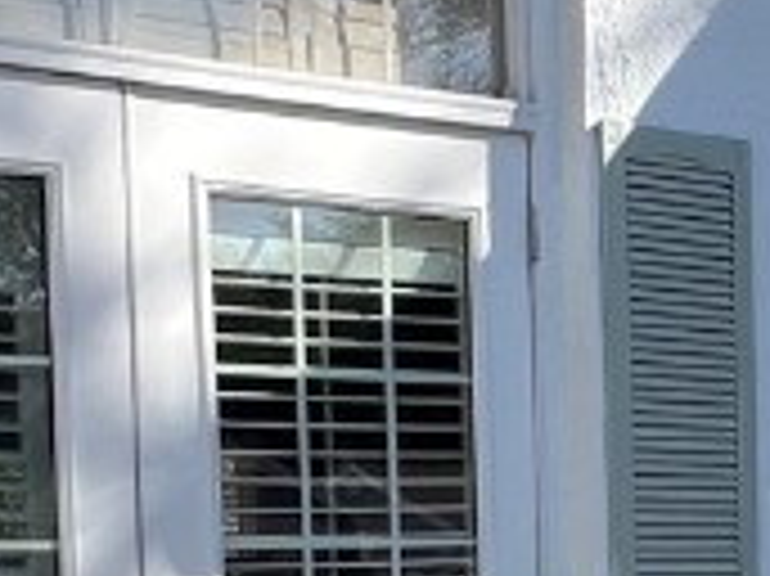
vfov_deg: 17.9
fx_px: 1734
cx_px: 675
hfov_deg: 24.4
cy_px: 706
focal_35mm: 78
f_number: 1.8
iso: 32
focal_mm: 1.57
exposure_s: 1/737
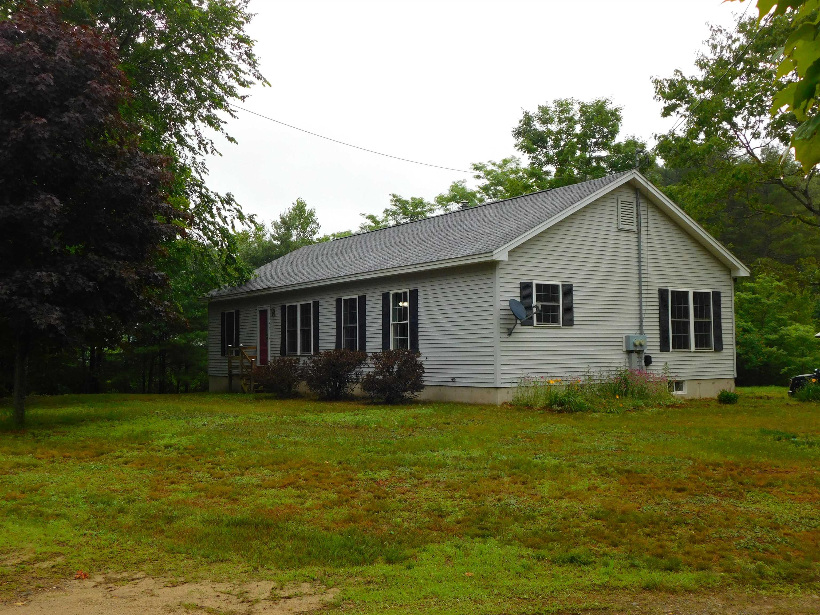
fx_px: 853
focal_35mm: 36
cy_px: 308
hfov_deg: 51.4
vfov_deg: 39.7
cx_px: 410
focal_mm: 6.3
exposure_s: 1/400
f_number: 3.5
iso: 125
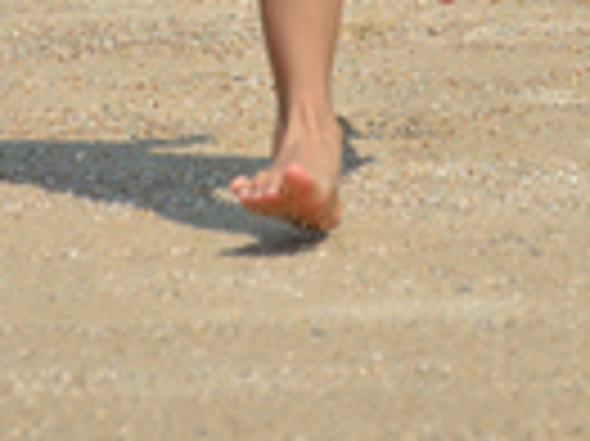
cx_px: 426
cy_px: -572
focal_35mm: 1065
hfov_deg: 1.9
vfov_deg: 1.4
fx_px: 18135
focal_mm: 210
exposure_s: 1/2500
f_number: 5.6
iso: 200
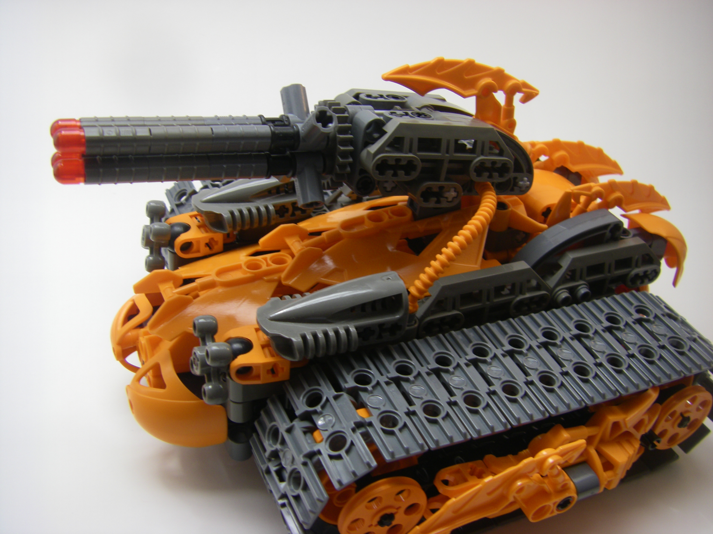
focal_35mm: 38
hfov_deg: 49.0
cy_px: 267
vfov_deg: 37.7
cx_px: 356
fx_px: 783
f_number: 3.5
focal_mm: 6.3
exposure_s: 1/50
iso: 80
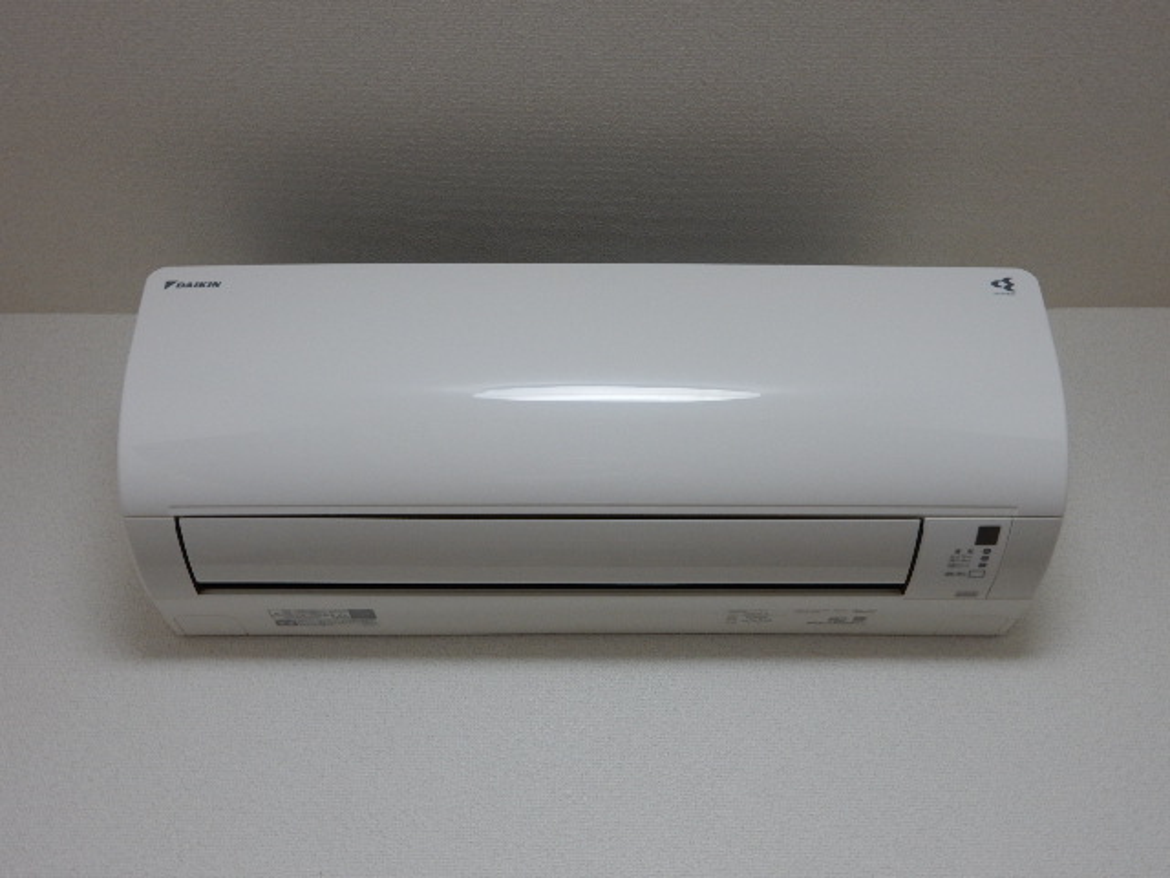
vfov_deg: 39.7
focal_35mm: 36
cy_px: 439
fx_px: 1217
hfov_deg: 51.4
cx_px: 585
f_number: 4
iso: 180
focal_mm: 6.4
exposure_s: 1/30
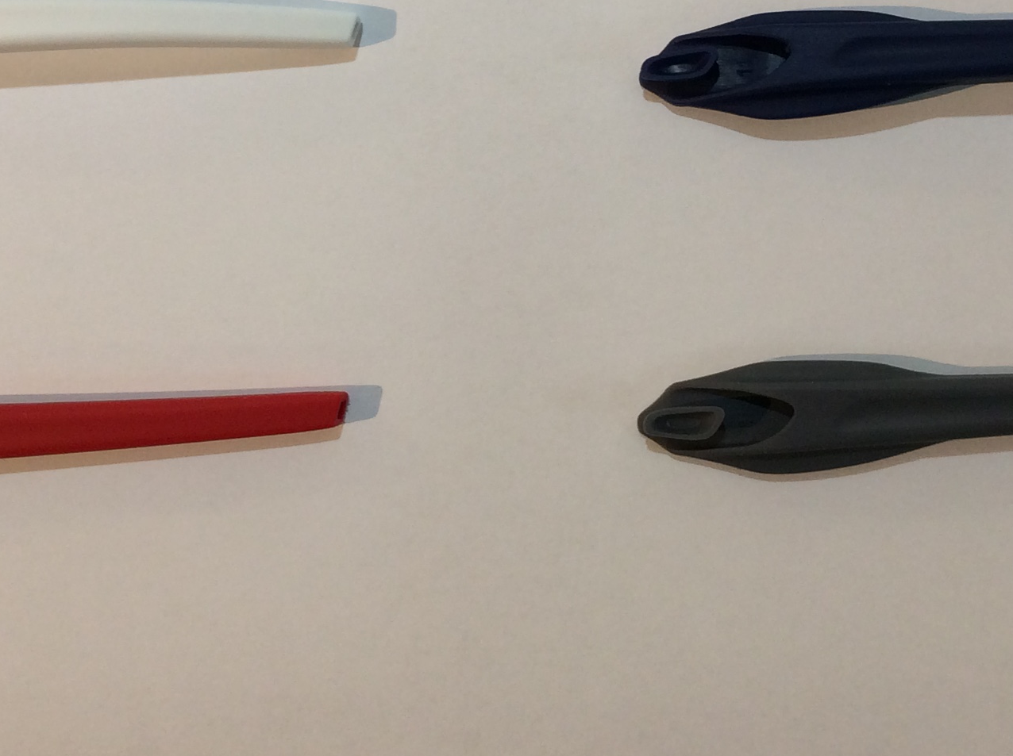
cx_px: 488
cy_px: 82
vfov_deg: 22.0
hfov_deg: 29.9
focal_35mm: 65
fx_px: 1899
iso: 32
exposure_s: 1/25
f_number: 2.4
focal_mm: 3.3
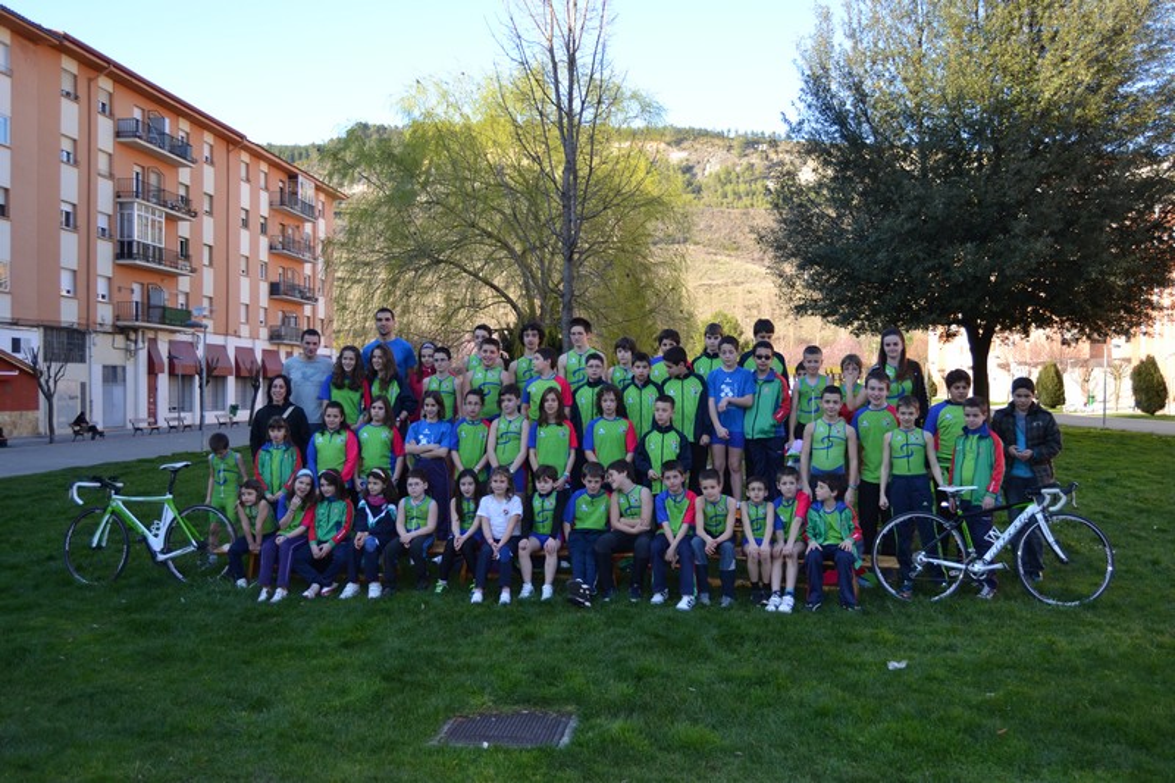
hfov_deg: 57.2
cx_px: 588
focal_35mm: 33
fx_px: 1077
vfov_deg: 40.0
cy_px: 392
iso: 100
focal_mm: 22
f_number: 4
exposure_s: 1/160
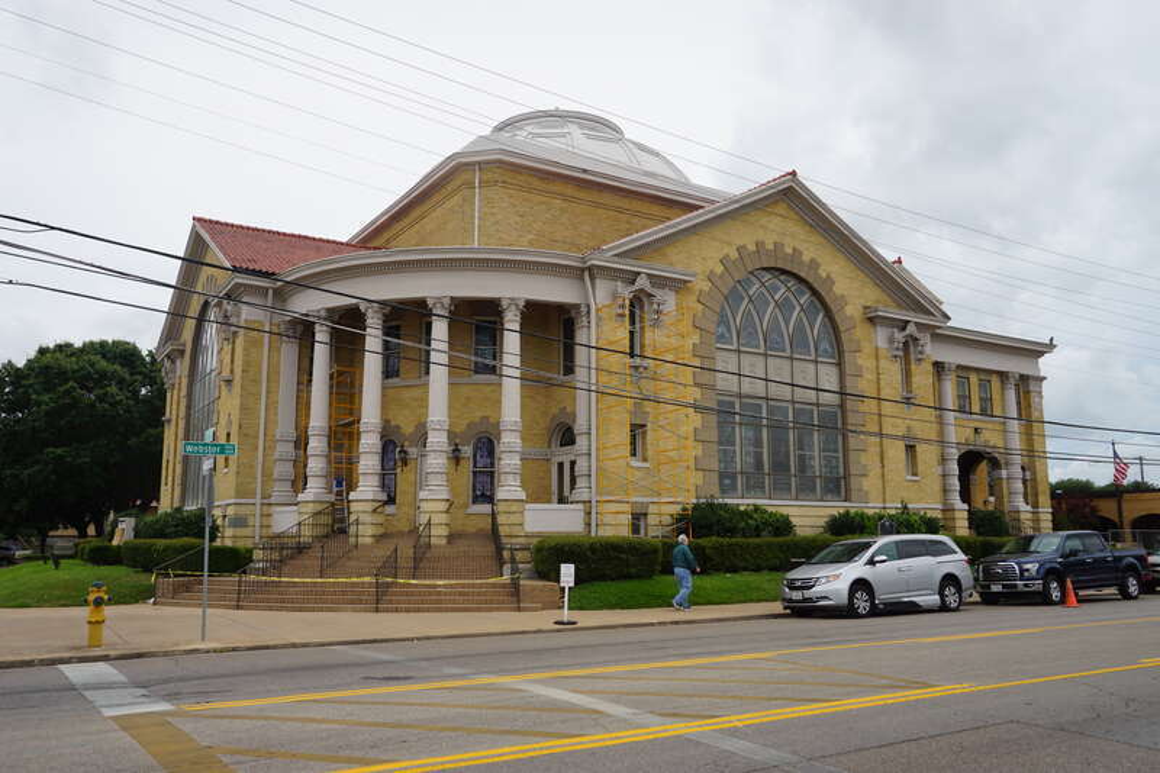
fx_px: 918
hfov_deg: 64.6
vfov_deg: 45.7
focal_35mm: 28
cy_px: 386
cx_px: 580
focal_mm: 19
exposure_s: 1/160
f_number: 11
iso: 100
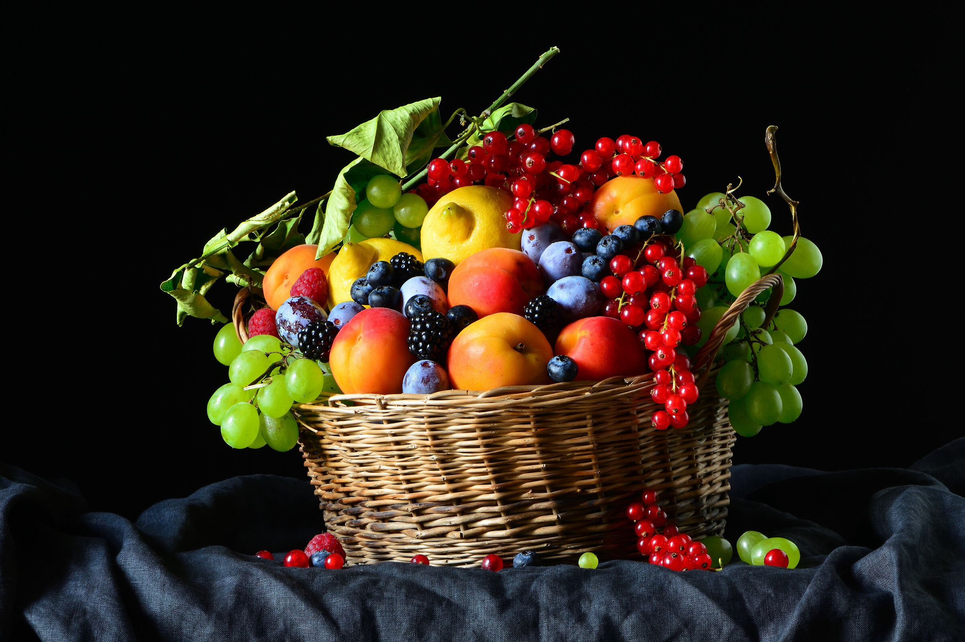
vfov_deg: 10.7
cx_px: 482
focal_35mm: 128
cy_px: 321
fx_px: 3415
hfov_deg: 16.1
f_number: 16
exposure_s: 3
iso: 100
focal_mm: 85
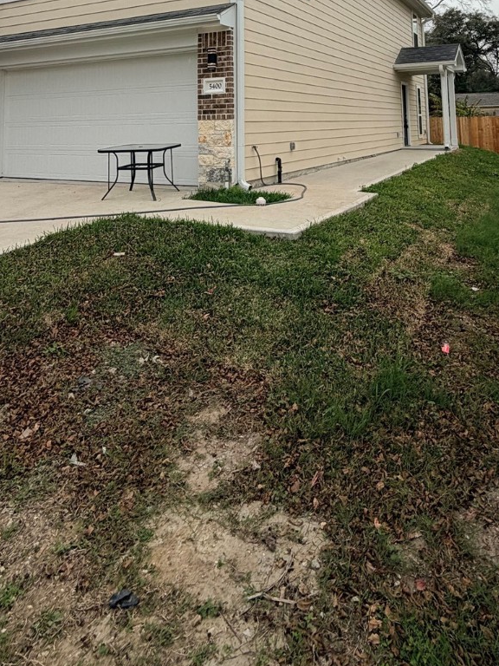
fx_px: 538
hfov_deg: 49.7
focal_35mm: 28
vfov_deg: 55.0
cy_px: 64
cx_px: 262
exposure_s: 1/638
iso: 40
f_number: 2.2
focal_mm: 2.22
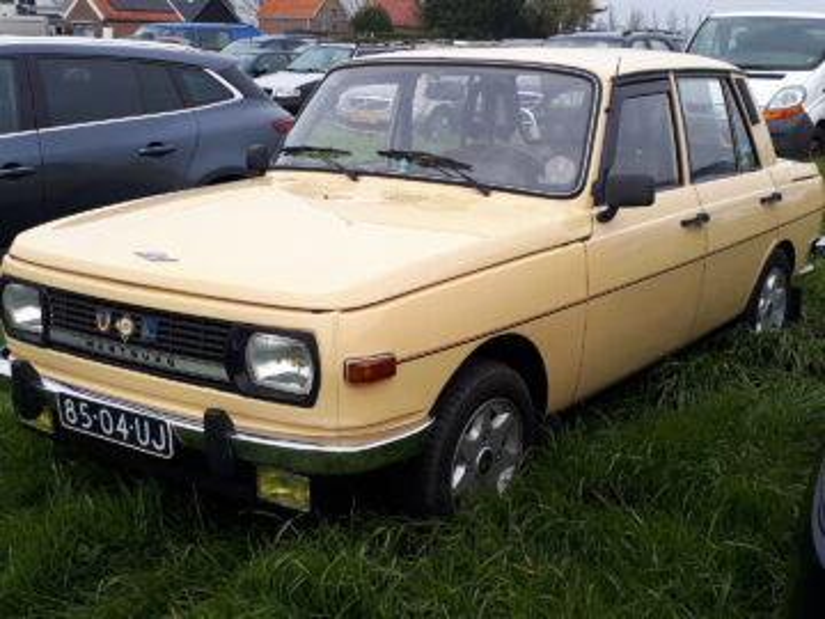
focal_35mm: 27
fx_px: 643
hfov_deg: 65.3
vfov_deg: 51.4
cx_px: 412
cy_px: 310
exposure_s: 1/793
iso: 40
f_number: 1.9
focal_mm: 3.6
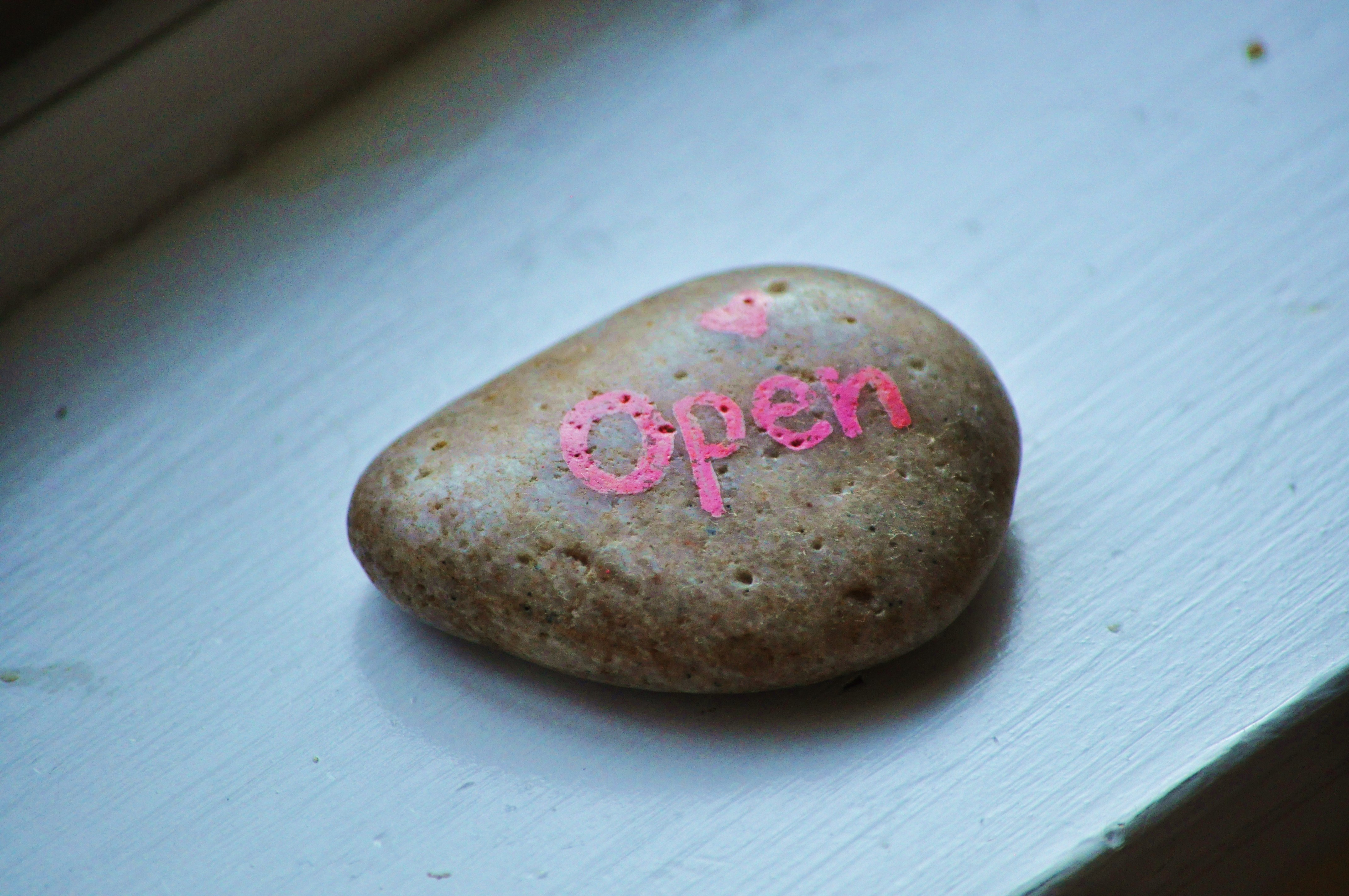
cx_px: 674
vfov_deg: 4.6
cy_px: 448
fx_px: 11228
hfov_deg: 6.9
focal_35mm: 300
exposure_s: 1/125
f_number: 5.6
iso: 1250
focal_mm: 200
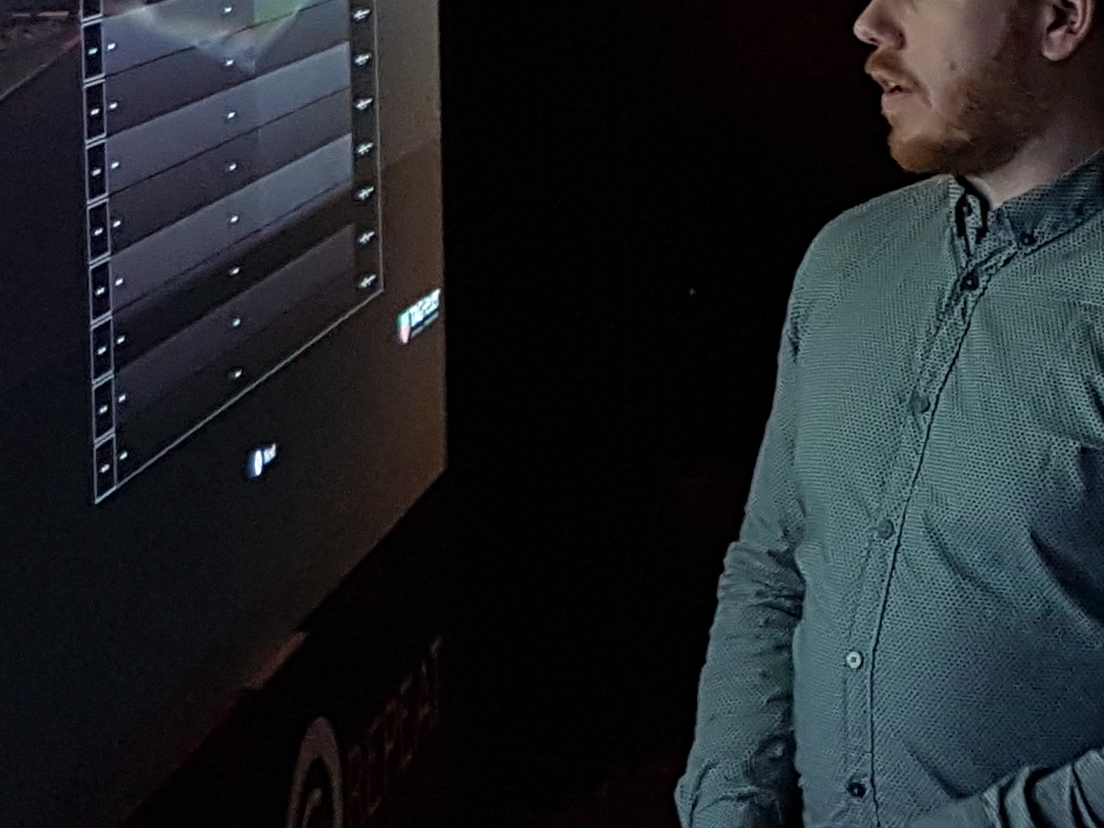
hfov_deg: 17.6
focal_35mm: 111
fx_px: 3540
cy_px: 110
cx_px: 788
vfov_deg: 13.2
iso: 160
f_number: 1.7
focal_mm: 4.2
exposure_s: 1/50
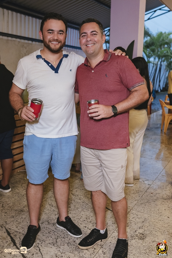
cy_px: 129
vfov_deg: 53.1
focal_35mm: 36
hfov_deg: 36.9
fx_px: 258
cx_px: 86
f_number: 2.5
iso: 2500
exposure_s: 1/320
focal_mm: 24
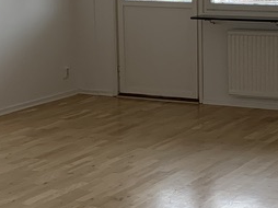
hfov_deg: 18.4
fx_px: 842
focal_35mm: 105
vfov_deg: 14.1
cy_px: 126
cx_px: 251
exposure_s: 1/60
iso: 125
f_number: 1.8
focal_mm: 4.25
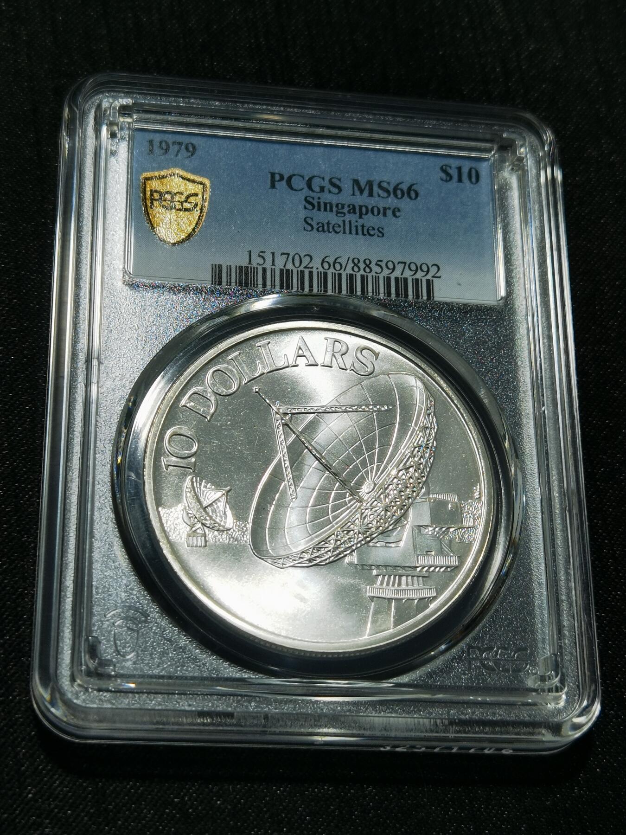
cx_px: 313
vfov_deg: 29.0
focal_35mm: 67
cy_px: 418
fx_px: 1616
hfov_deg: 21.9
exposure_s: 1/112
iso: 50
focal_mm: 6.67
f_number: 1.9
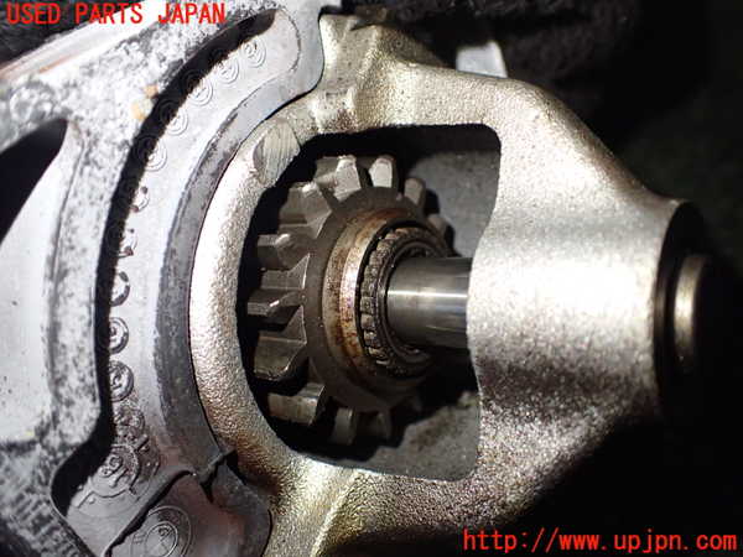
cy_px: 278
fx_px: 644
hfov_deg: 60.0
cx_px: 372
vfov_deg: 46.8
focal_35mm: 30
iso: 640
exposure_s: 1/125
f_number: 2.3
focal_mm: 5.4
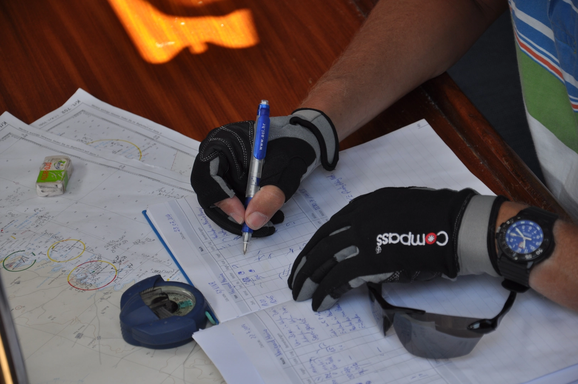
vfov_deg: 10.1
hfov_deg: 15.2
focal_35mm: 135
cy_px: 192
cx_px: 289
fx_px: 2165
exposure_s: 1/160
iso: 200
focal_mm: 90
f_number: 5.6
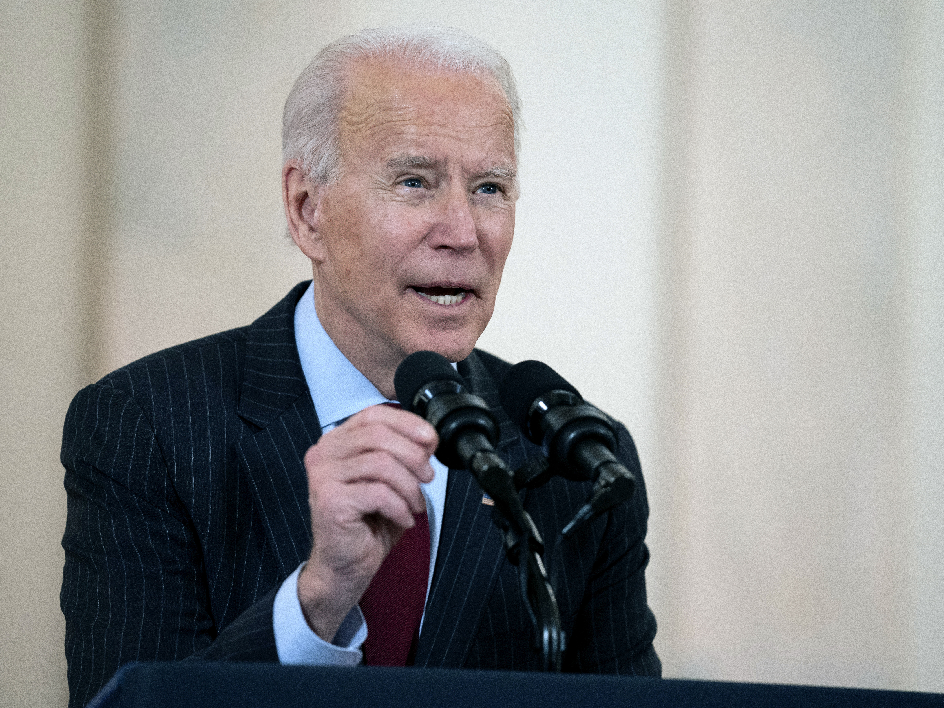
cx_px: 426
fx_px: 5727
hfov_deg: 9.4
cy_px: 354
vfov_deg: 7.1
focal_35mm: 210
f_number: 2.8
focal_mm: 194
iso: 2500
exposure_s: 1/200
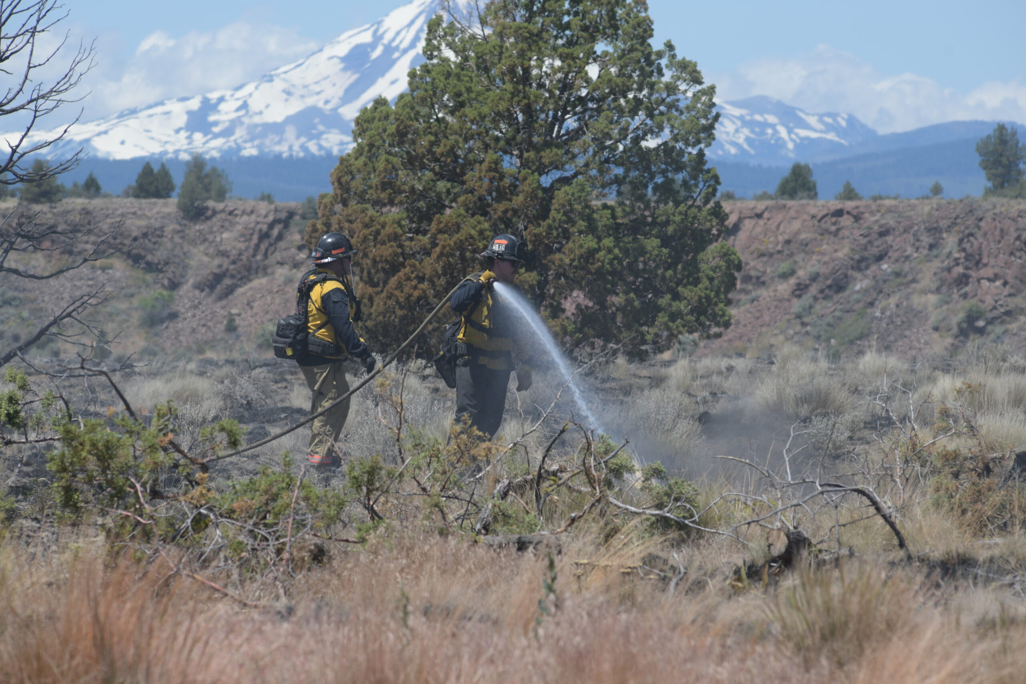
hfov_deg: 8.6
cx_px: 513
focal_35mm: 240
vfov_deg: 5.7
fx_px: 6839
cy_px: 342
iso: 100
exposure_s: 1/320
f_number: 9
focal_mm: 200
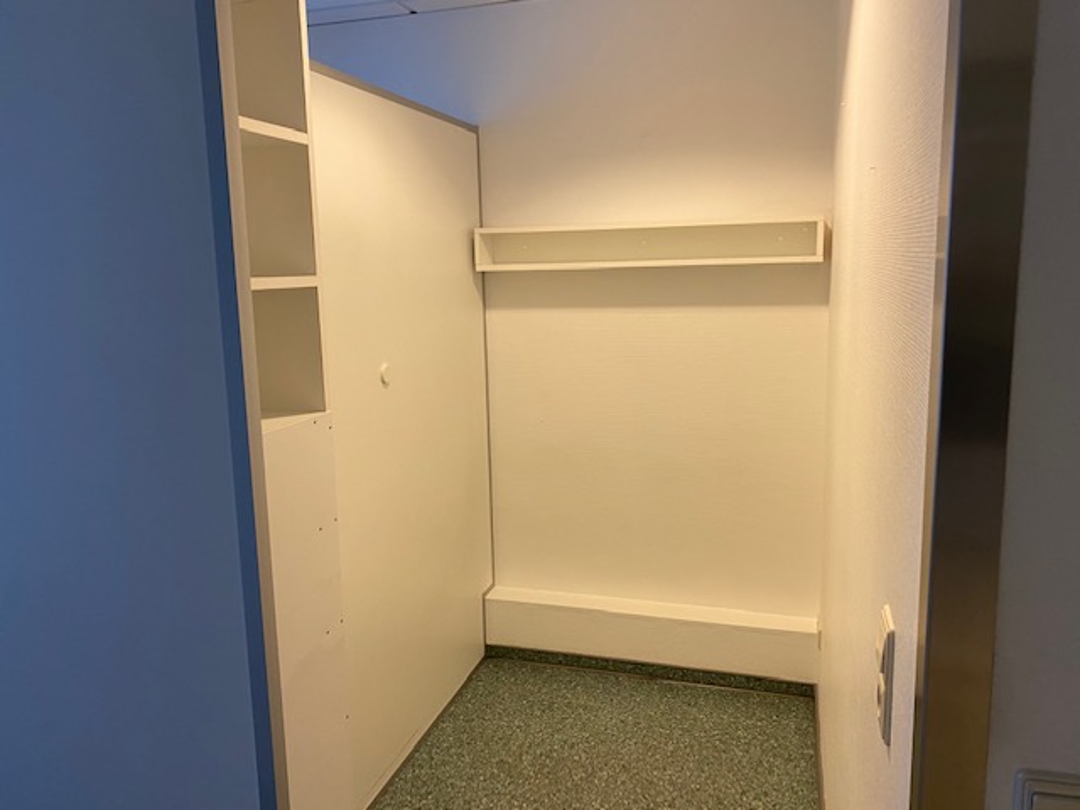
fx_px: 811
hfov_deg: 67.3
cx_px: 540
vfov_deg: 53.1
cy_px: 405
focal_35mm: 26
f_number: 1.8
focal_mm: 4.25
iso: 100
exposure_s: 1/50
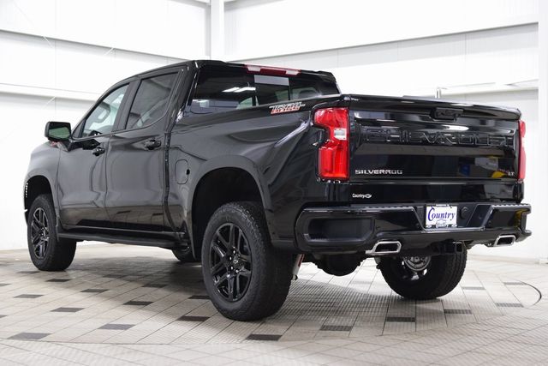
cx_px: 274
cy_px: 183
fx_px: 822
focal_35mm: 54
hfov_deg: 36.9
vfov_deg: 25.1
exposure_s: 1/60
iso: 1600
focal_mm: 36
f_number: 3.5
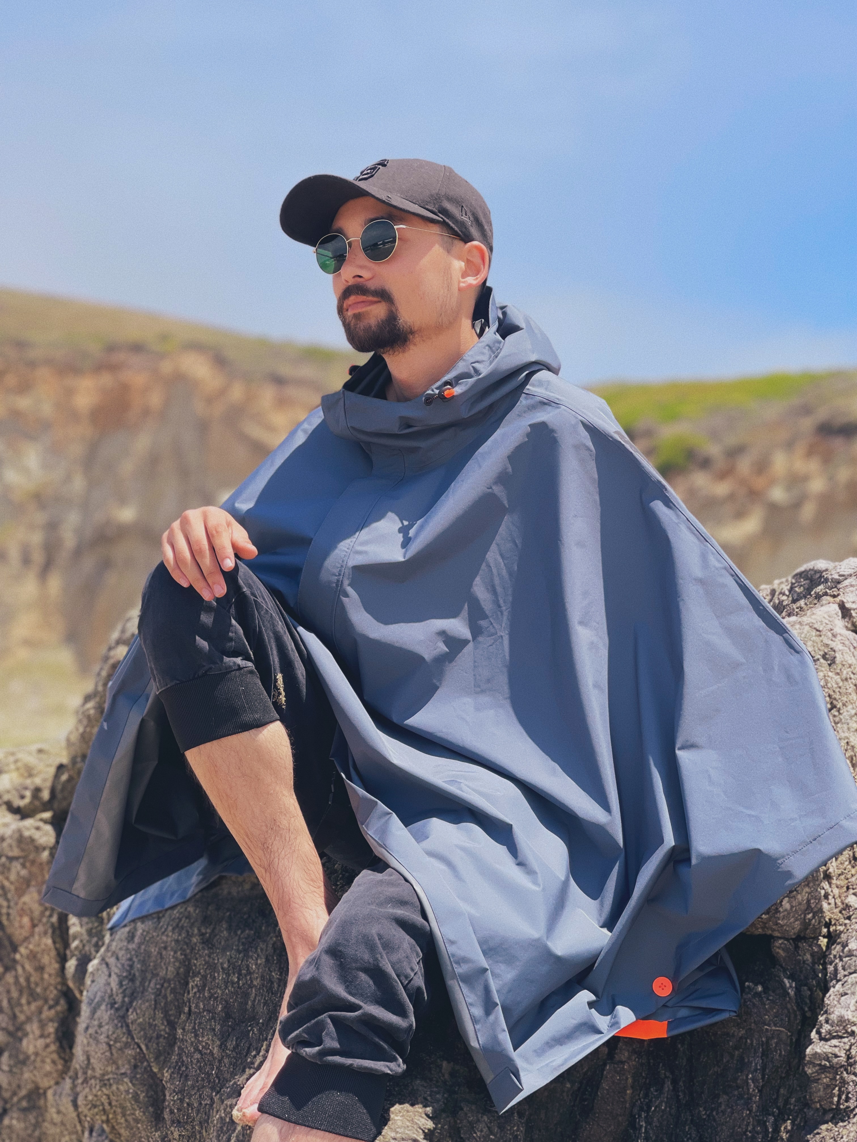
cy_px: 571
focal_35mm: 64
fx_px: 2113
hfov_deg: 22.9
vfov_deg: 30.3
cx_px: 428
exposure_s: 1/896
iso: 32
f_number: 2.2
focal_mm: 7.5
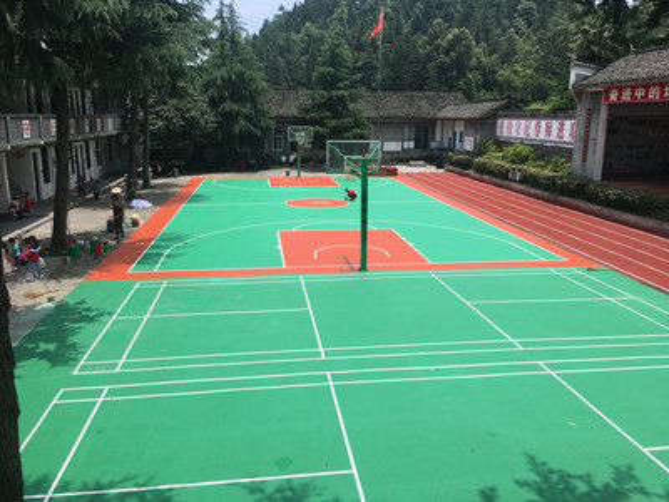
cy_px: 251
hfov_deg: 61.7
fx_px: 560
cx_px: 334
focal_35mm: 29
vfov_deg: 48.2
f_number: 2.2
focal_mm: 4.15
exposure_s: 1/1672
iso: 25
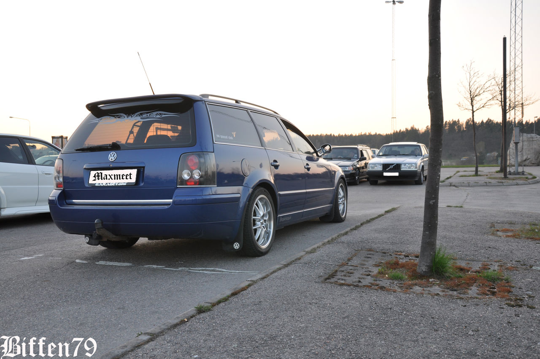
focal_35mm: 33
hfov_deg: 57.3
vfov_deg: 39.9
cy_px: 180
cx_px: 270
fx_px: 494
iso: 200
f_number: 7.1
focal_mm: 22
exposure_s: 1/50
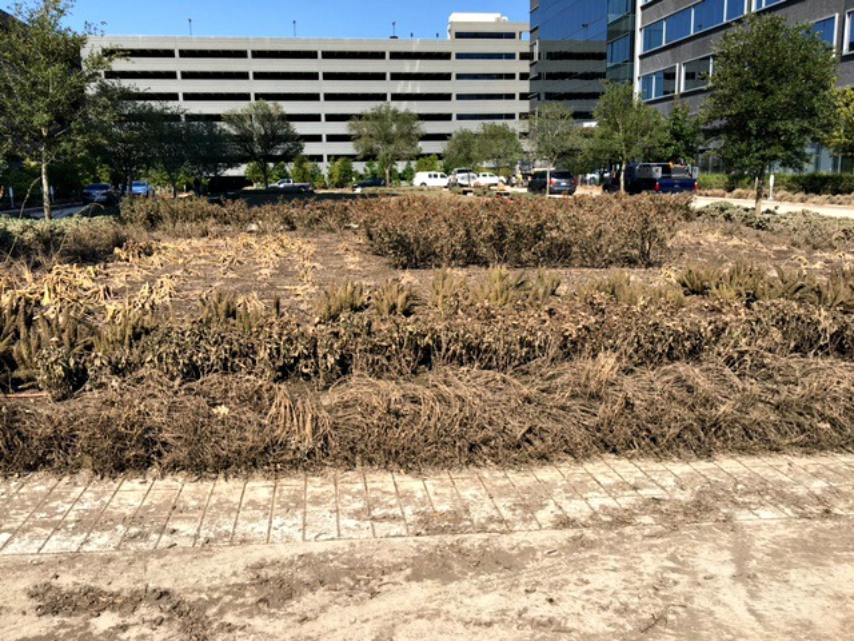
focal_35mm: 29
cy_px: 320
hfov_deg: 61.7
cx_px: 427
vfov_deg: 48.2
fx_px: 715
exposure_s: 1/1508
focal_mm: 4.15
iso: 25
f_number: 2.2
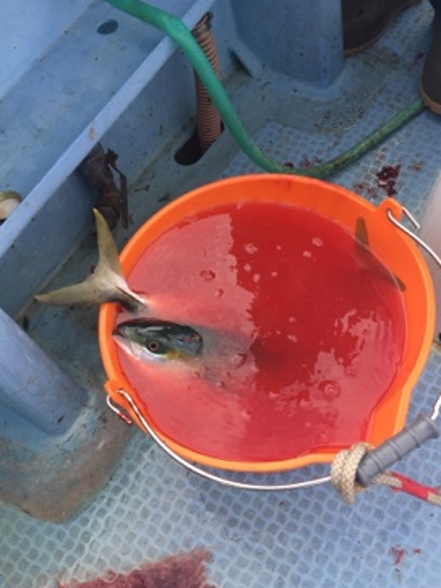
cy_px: 316
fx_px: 544
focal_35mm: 32
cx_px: 212
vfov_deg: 56.8
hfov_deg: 44.1
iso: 25
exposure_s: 1/296
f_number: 2.2
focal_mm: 4.15
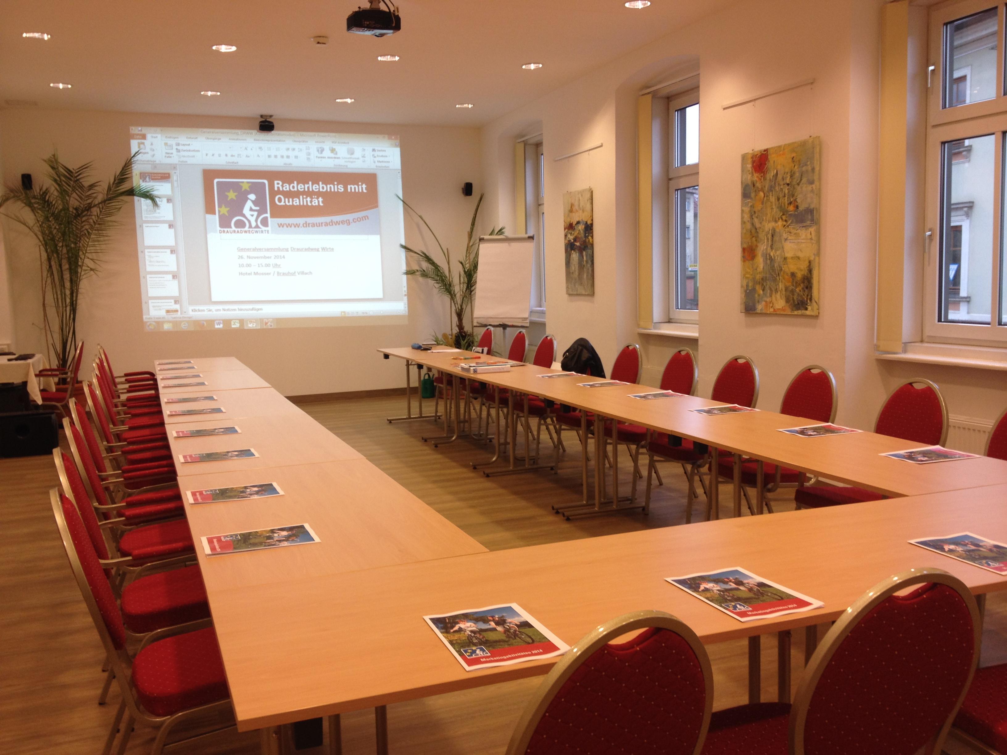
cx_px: 504
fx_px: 1018
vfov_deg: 40.7
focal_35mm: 35
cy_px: 378
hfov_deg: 52.6
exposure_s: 1/24
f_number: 2.4
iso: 50
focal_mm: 4.28
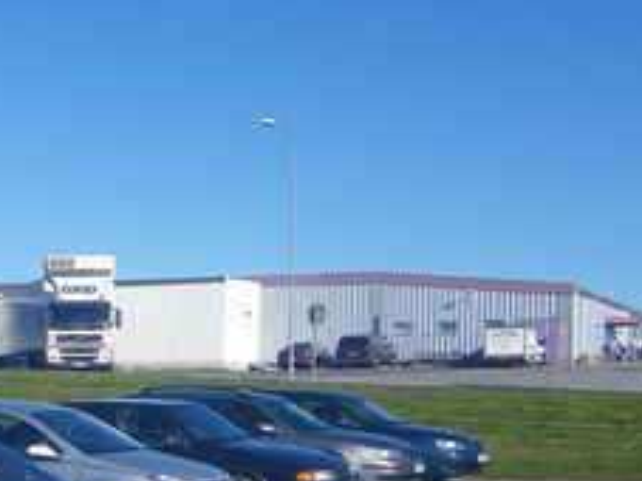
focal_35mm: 79
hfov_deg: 22.9
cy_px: 473
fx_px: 1464
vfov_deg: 18.2
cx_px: -110
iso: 64
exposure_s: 1/125
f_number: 7
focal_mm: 4.9
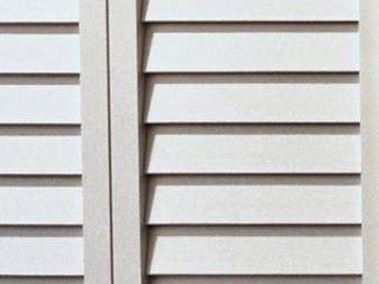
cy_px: 20
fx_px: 1368
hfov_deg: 10.9
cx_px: 1112
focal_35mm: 125
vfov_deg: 11.8
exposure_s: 1/13
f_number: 8
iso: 400
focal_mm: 14
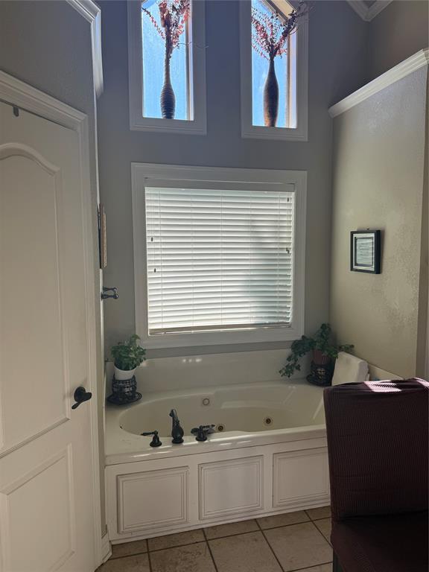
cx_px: 214
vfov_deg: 71.6
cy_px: 286
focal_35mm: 24
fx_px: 397
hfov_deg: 56.8
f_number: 1.78
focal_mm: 6.76
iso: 80
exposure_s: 1/551
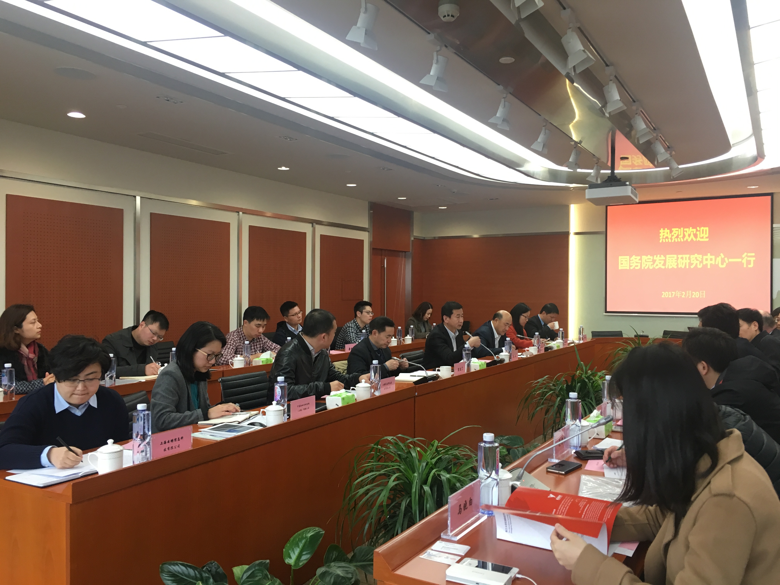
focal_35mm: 29
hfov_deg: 61.7
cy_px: 292
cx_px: 390
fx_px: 653
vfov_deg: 48.2
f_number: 2.2
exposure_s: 1/33
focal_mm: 4.15
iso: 100
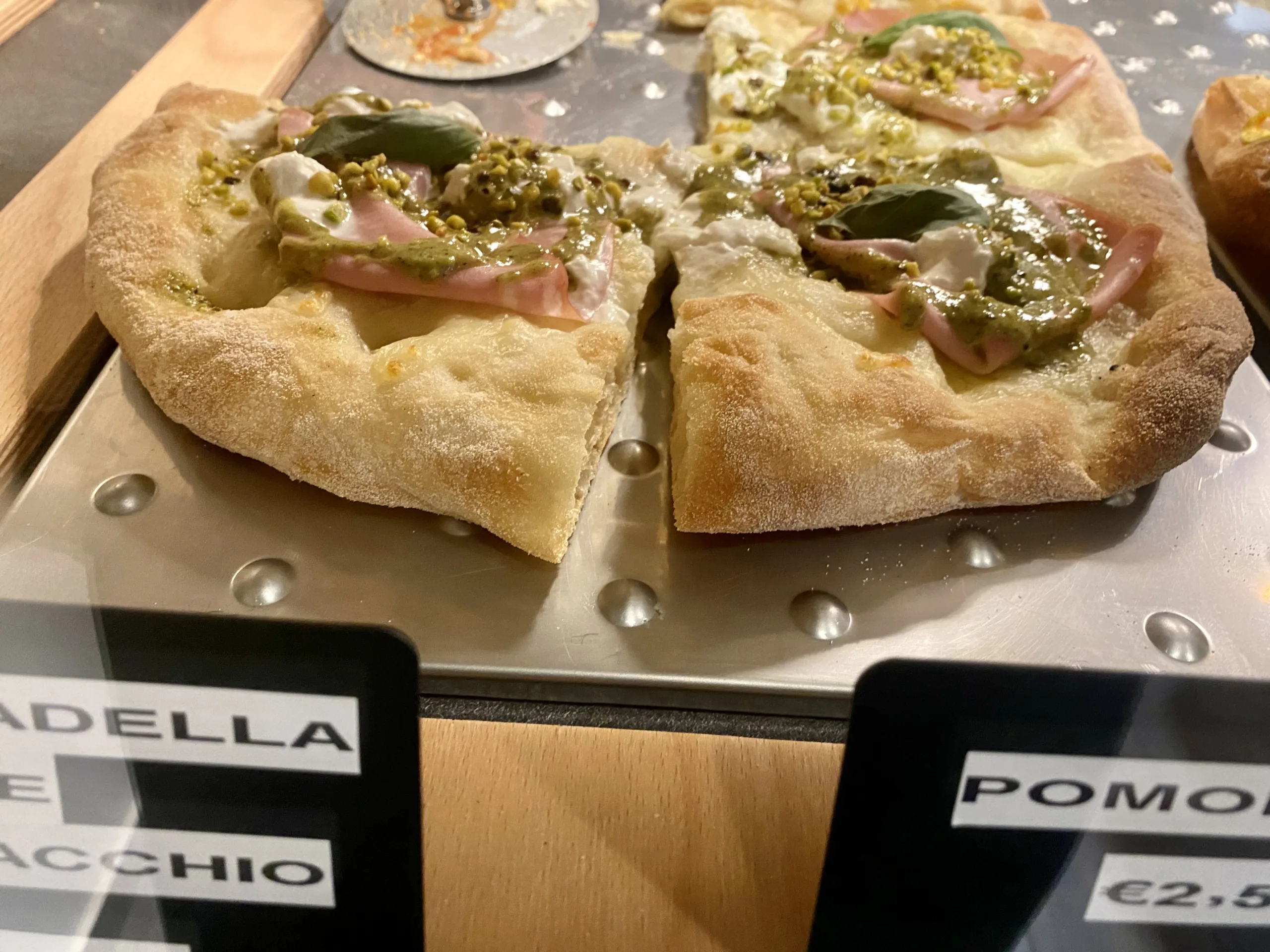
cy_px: 476
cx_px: 635
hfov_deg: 67.3
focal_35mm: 26
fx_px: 954
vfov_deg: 53.1
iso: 400
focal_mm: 4.25
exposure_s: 1/50
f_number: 1.8
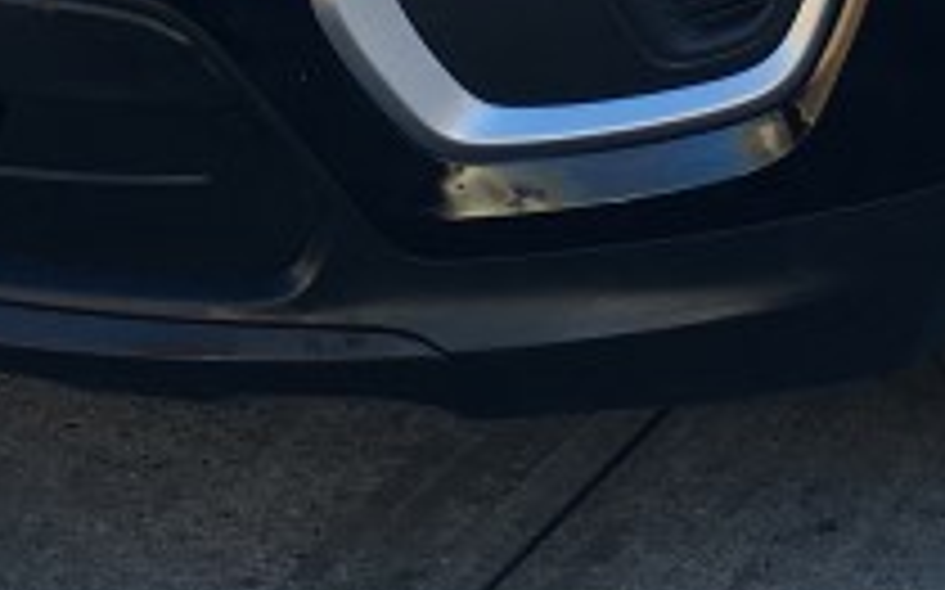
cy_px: -712
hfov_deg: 13.9
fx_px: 3861
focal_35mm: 150
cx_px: 346
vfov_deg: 8.2
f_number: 2.2
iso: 25
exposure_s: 1/158
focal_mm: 4.15
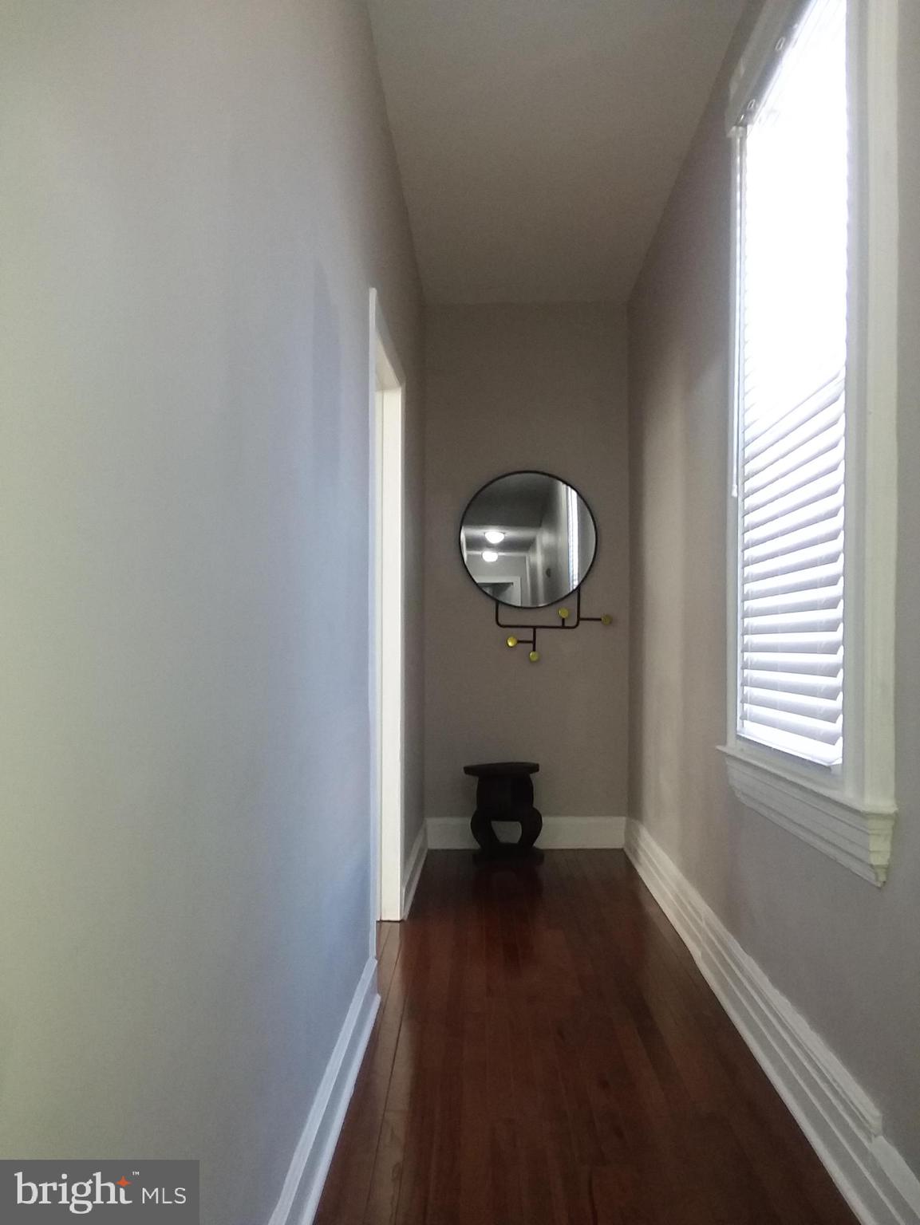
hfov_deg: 48.3
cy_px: 612
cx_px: 460
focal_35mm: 29
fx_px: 1027
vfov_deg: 61.6
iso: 80
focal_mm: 2.47
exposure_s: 1/30
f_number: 1.9
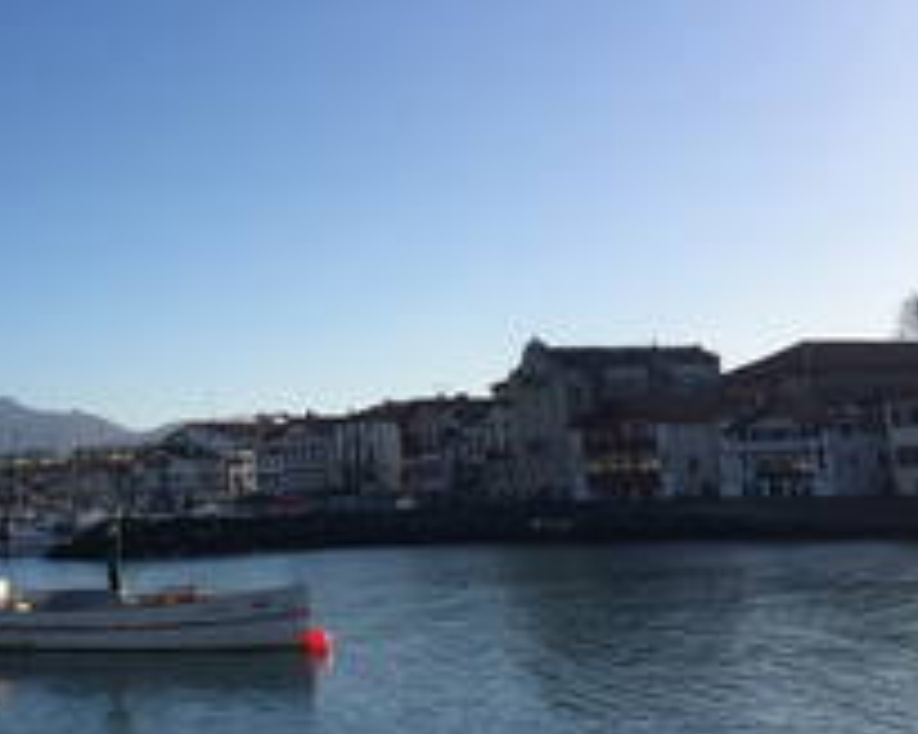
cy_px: 275
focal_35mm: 50
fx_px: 1358
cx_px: 126
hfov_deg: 35.6
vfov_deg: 30.1
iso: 32
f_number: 2.2
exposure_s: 1/2825
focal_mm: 4.15
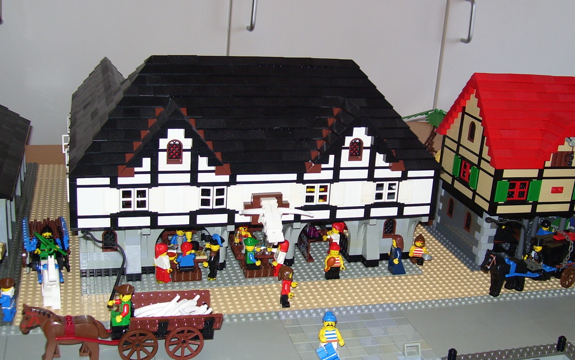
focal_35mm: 46
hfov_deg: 43.5
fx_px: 721
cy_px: 181
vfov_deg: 28.0
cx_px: 294
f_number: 2.7
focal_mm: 6
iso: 80
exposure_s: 1/60
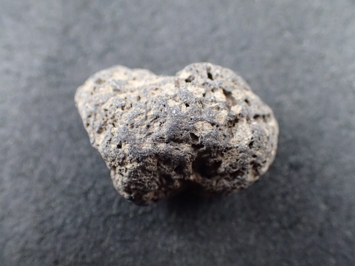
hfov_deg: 46.8
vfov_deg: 36.0
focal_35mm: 40
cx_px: 178
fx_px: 410
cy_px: 133
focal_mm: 7.34
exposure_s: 1/160
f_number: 2.8
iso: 800
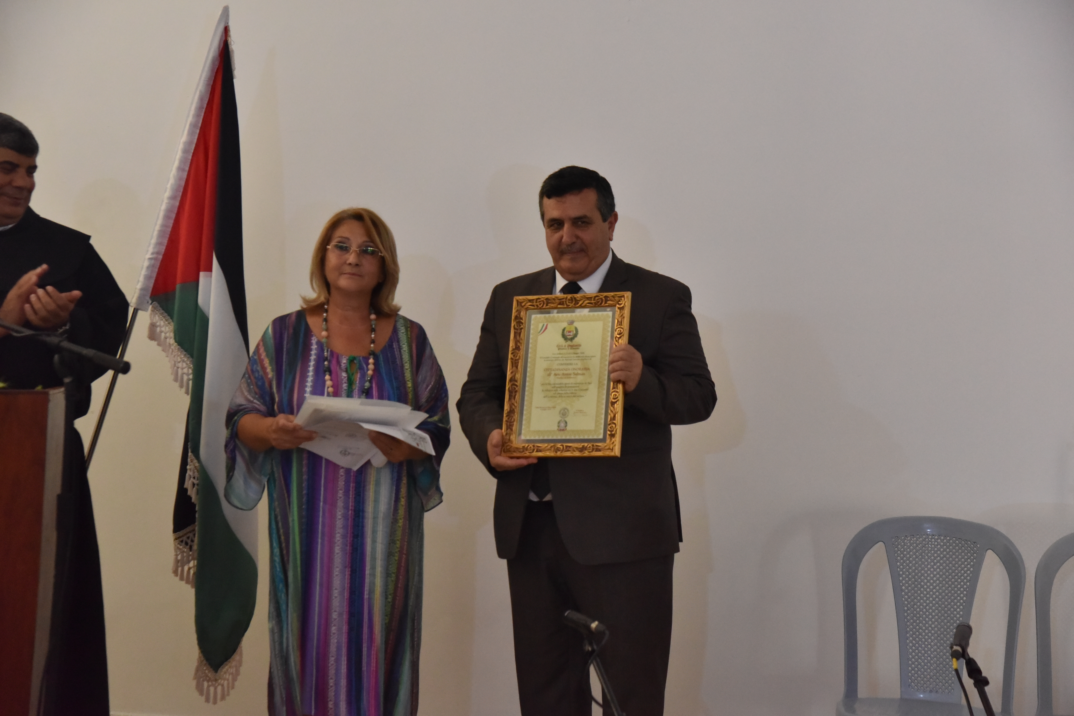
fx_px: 2088
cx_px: 537
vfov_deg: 19.5
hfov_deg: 28.8
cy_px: 358
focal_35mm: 70
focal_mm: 70
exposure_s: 1/125
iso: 3200
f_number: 5.6
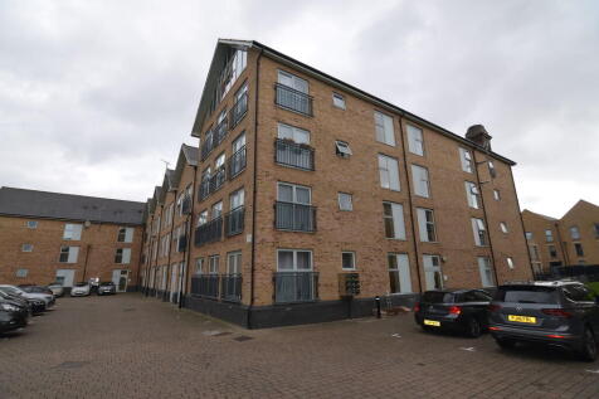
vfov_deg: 72.0
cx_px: 300
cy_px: 200
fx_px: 274
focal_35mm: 16
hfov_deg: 95.0
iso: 100
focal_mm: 11
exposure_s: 1/200
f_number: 5.6
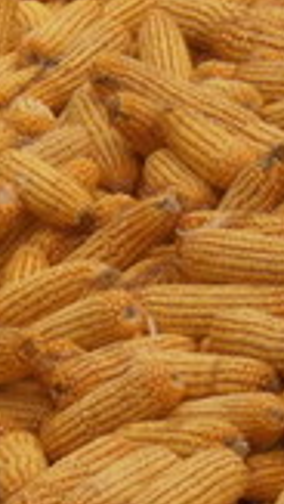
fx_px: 5769
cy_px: 405
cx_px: -86
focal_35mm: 432
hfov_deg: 2.8
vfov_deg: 5.0
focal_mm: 18.9
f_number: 5.9
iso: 100
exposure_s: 1/320
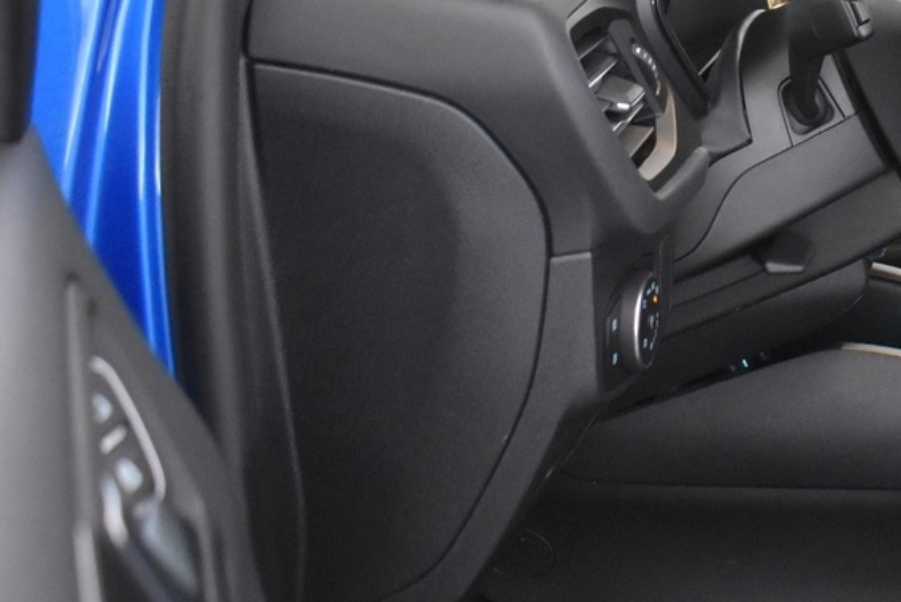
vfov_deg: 17.7
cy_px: 232
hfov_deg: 24.1
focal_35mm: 77
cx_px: 1052
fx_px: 1928
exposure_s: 1/20
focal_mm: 18
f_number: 3.5
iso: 3200
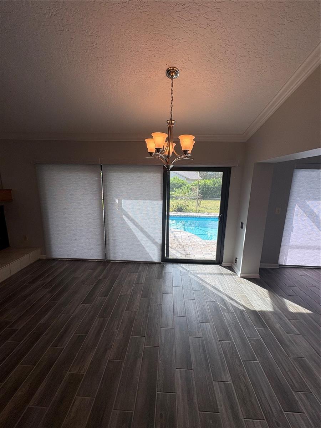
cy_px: 214
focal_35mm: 14
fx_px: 173
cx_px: 160
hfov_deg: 85.7
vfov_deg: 102.1
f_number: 2.2
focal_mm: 2.22
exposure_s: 1/205
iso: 40
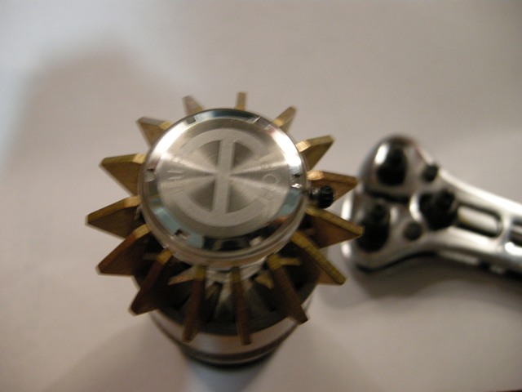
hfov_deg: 52.6
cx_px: 261
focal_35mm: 35
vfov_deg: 40.7
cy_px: 196
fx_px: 528
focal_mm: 7.5
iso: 400
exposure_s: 1/12.6
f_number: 2.7
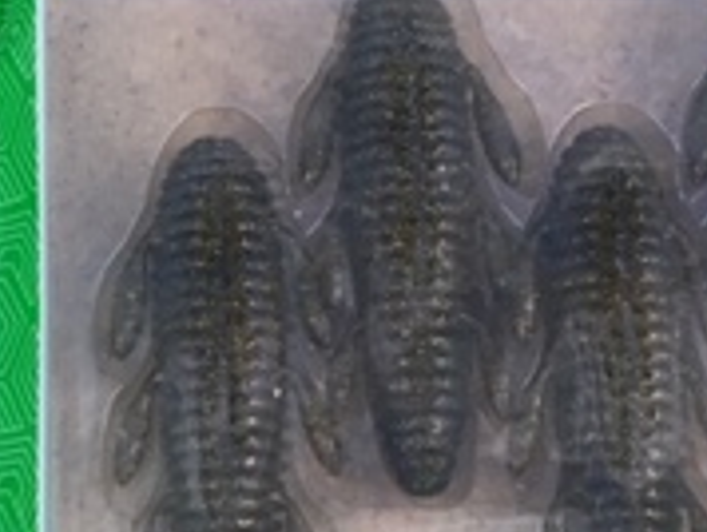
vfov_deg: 14.2
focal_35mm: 104
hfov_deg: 18.6
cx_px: 68
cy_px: 333
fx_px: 2127
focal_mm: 4.15
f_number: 2.2
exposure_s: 1/33
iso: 32
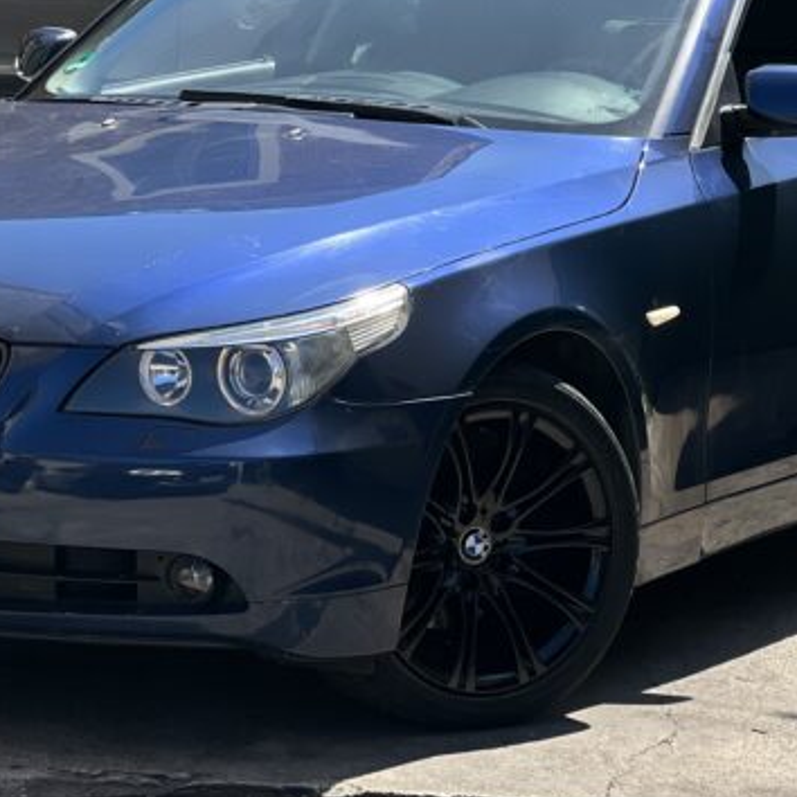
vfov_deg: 11.3
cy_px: 187
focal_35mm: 154
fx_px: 4012
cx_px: 408
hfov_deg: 11.3
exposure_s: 1/405
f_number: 2.8
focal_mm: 9
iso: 32
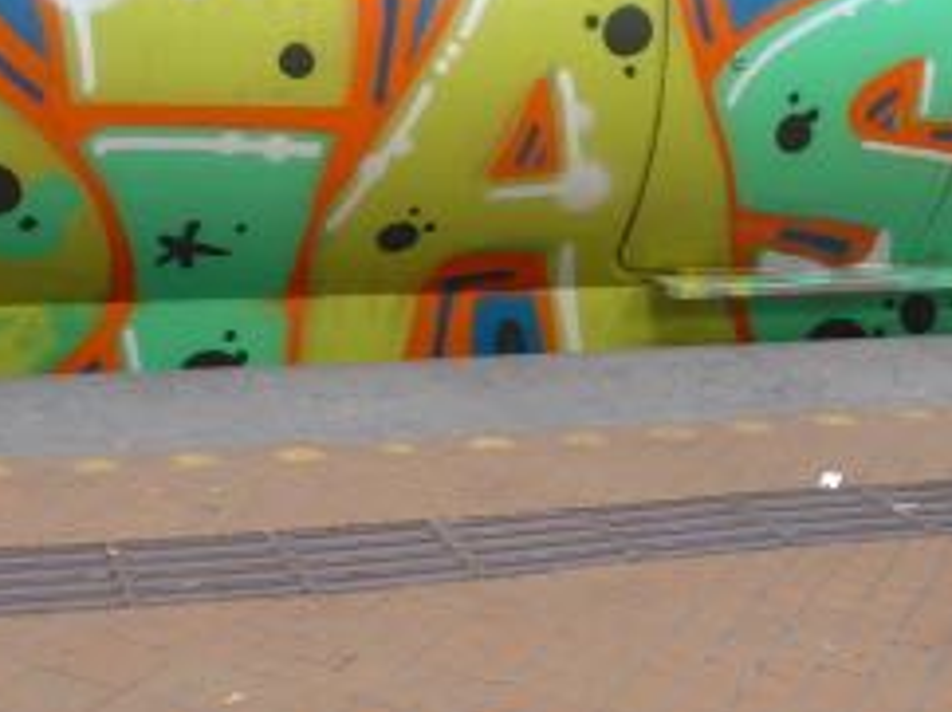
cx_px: 271
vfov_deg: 23.9
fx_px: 1648
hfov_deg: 31.8
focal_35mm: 60
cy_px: 124
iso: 400
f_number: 2
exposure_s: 1/50
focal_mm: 6
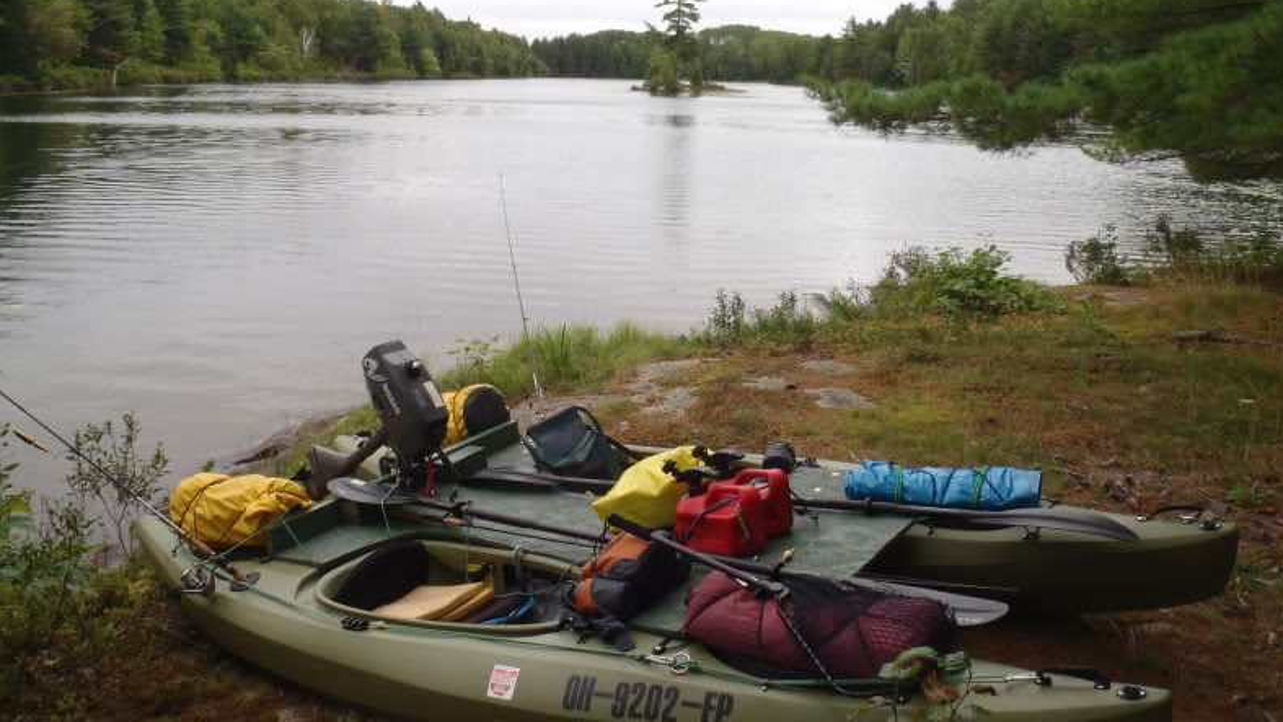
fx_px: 1055
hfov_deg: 62.6
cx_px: 650
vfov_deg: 37.8
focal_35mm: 31
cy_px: 324
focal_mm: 5
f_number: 3.9
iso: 80
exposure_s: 1/125
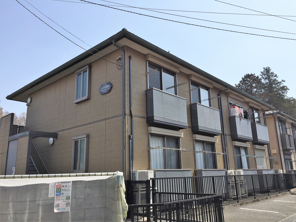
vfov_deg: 48.2
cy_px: 111
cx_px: 148
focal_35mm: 29
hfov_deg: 61.7
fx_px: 248
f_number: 2.2
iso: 32
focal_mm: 4.15
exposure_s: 1/2326
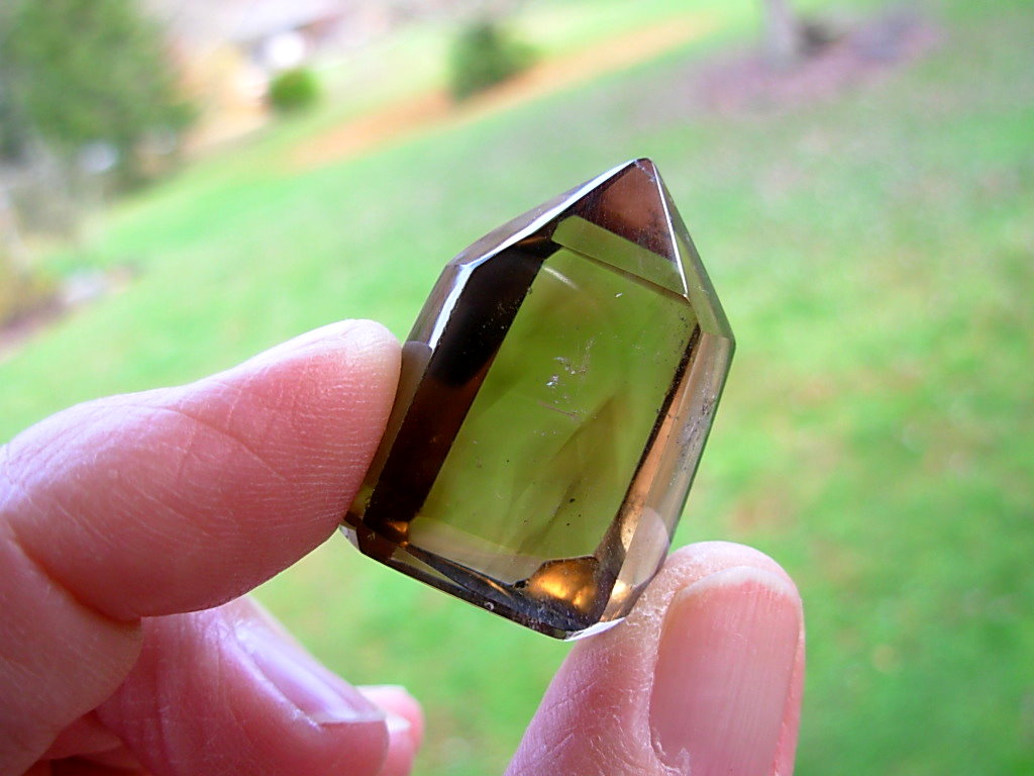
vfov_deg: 37.7
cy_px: 388
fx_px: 1135
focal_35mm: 38
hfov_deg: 49.0
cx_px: 517
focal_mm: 6.3
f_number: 2.9
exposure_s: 1/85.4
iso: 50
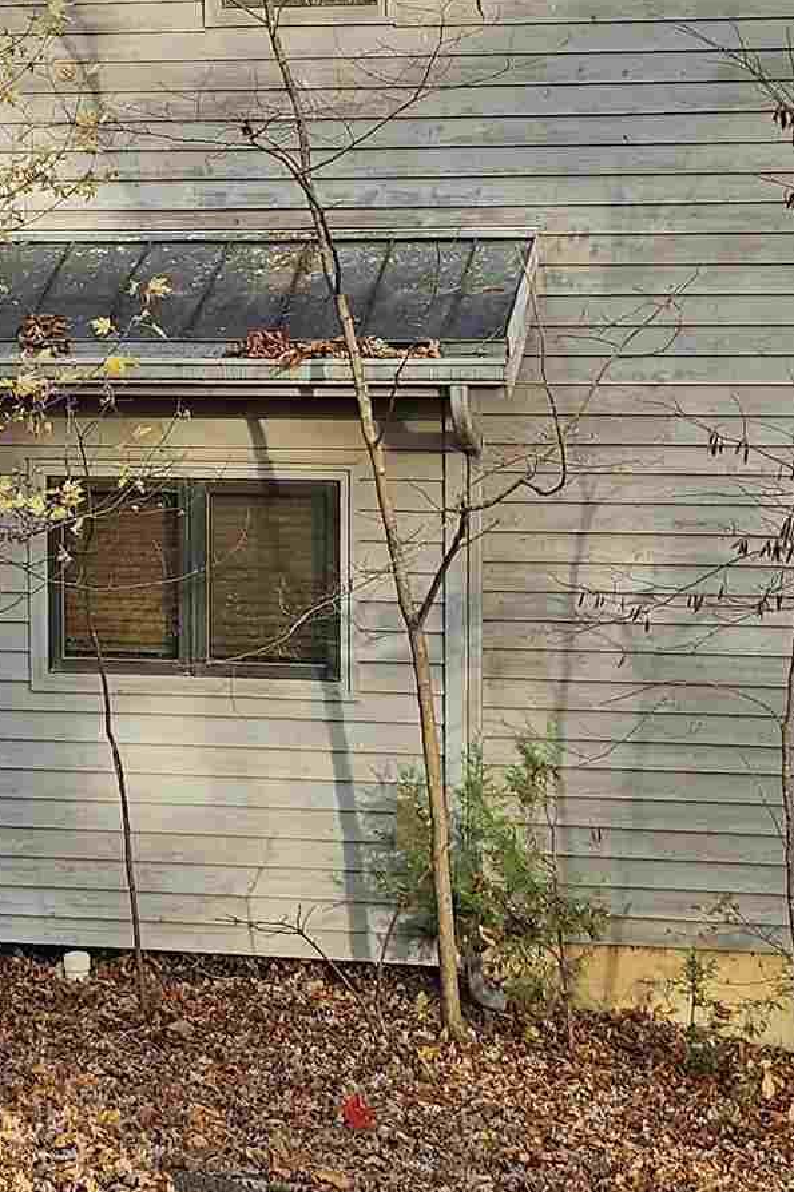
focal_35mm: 86
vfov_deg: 23.6
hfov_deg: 15.8
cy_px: 486
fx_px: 2847
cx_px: 247
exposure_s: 1/563
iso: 50
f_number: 1.8
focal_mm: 5
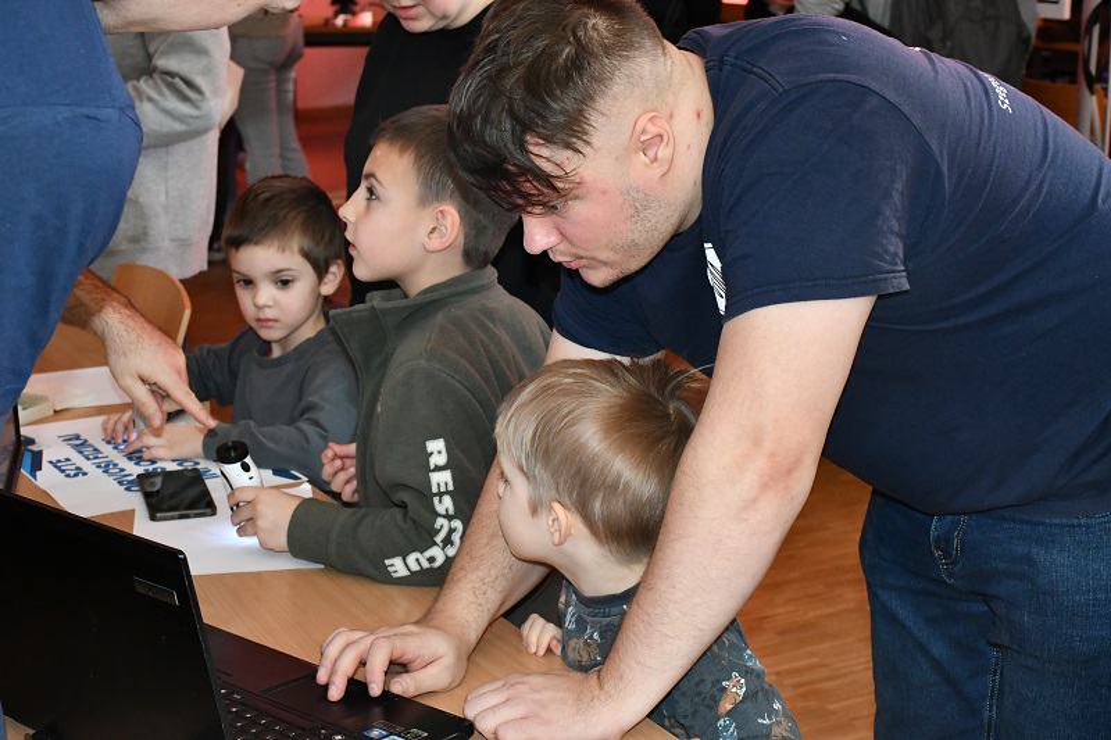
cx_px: 556
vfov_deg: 20.3
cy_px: 370
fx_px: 2067
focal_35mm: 67
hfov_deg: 30.1
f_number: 7.1
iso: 4000
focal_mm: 45
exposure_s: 1/160
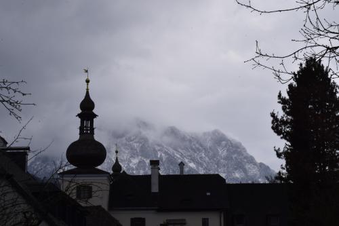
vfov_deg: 16.5
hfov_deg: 24.6
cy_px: 113
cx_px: 170
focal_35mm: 82
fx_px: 777
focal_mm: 55
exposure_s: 1/100
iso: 250
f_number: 36
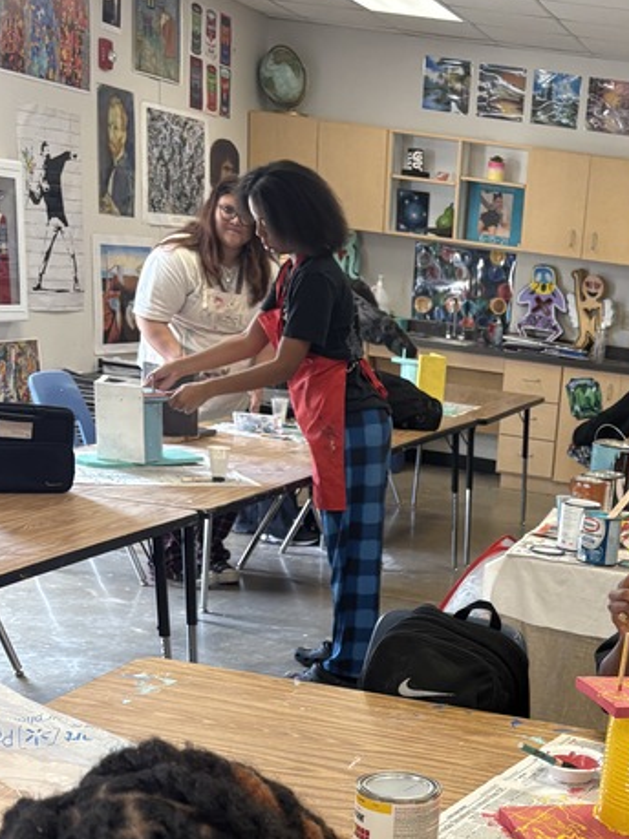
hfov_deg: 24.2
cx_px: 620
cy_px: 824
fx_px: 1406
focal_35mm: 58
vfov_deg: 31.0
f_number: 1.6
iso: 100
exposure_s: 1/120
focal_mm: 5.96
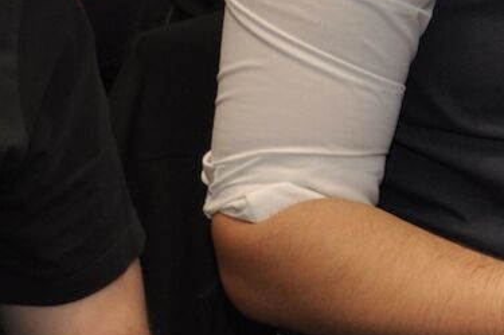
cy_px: -168
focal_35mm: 195
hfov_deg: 9.8
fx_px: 2726
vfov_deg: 6.9
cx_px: 1005
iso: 400
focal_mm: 30
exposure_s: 1/60
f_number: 5
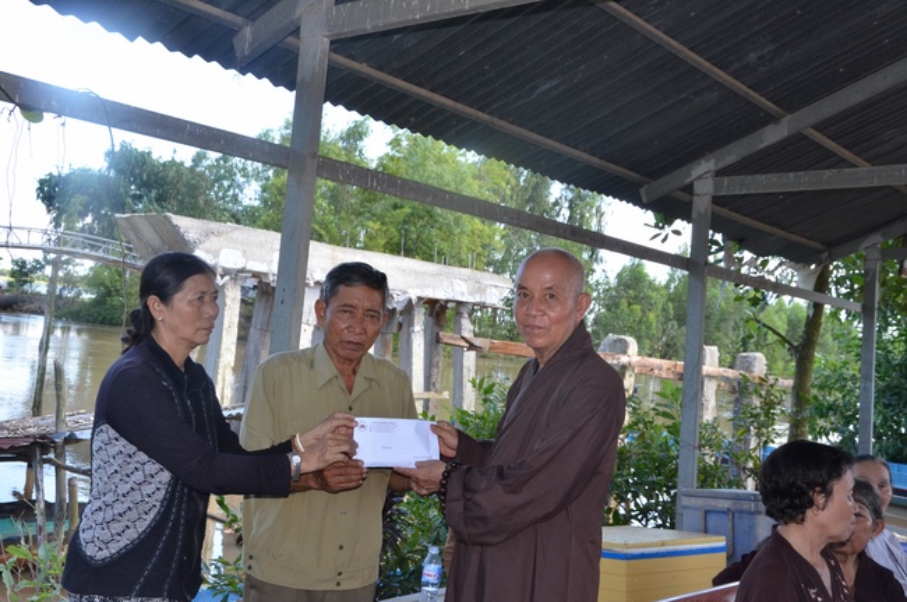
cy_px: 301
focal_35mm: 42
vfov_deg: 31.8
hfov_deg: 46.5
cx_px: 454
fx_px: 1056
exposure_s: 1/250
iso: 1000
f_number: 10
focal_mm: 28
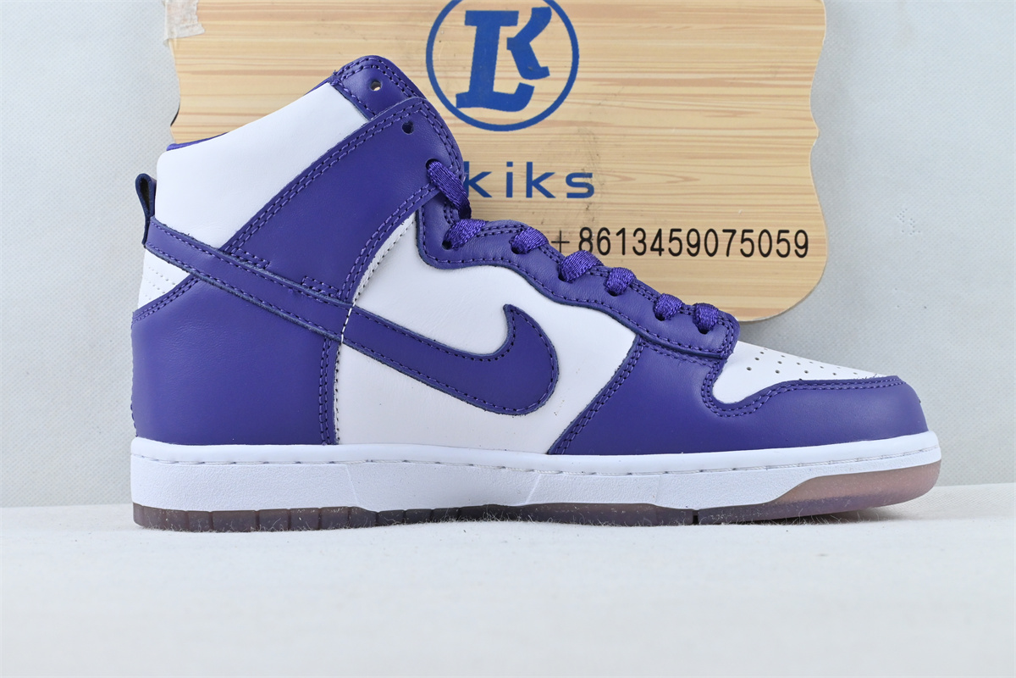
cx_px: 508
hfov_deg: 38.9
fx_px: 1439
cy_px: 339
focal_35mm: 51
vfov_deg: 26.5
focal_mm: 34
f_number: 10
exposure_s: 1/125
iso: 1000
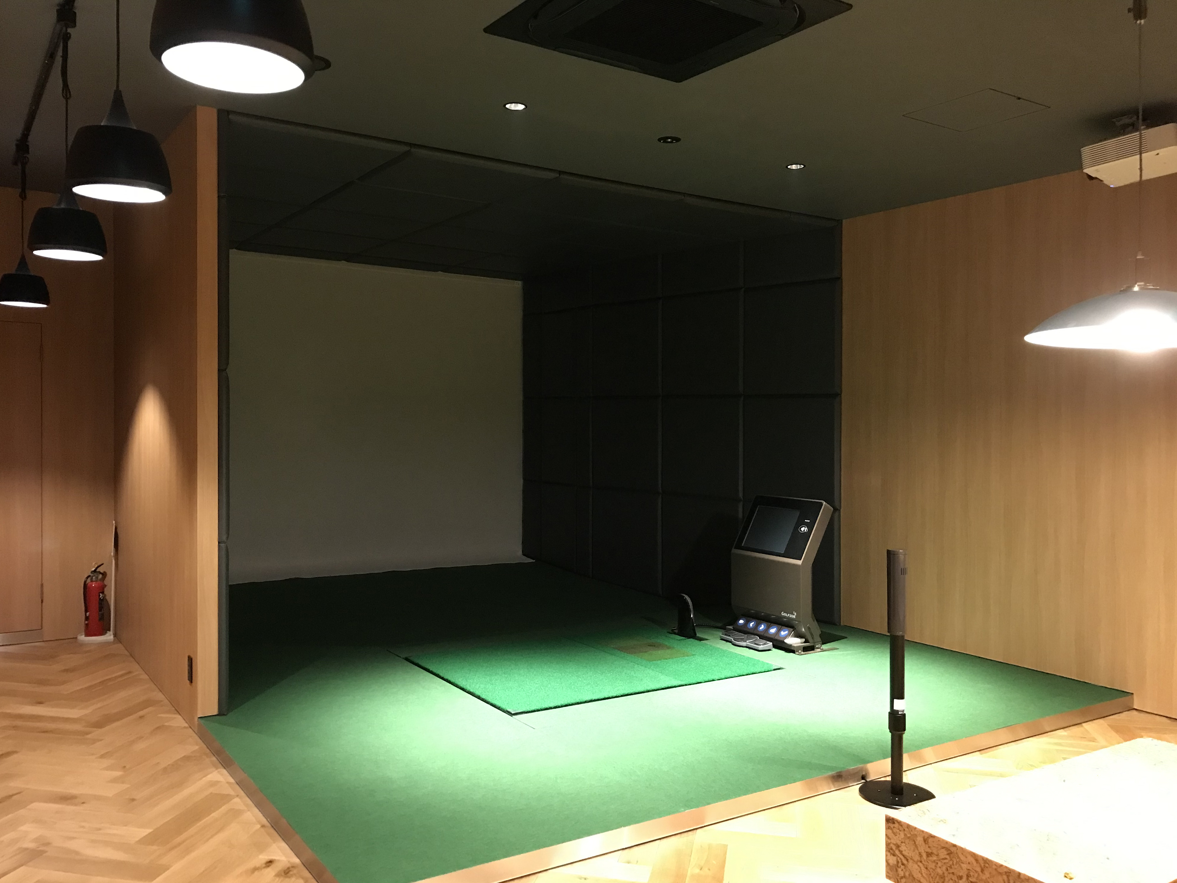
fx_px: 952
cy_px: 442
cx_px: 588
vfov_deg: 49.7
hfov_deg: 63.4
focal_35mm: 28
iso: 80
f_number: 1.8
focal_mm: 3.99
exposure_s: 1/6
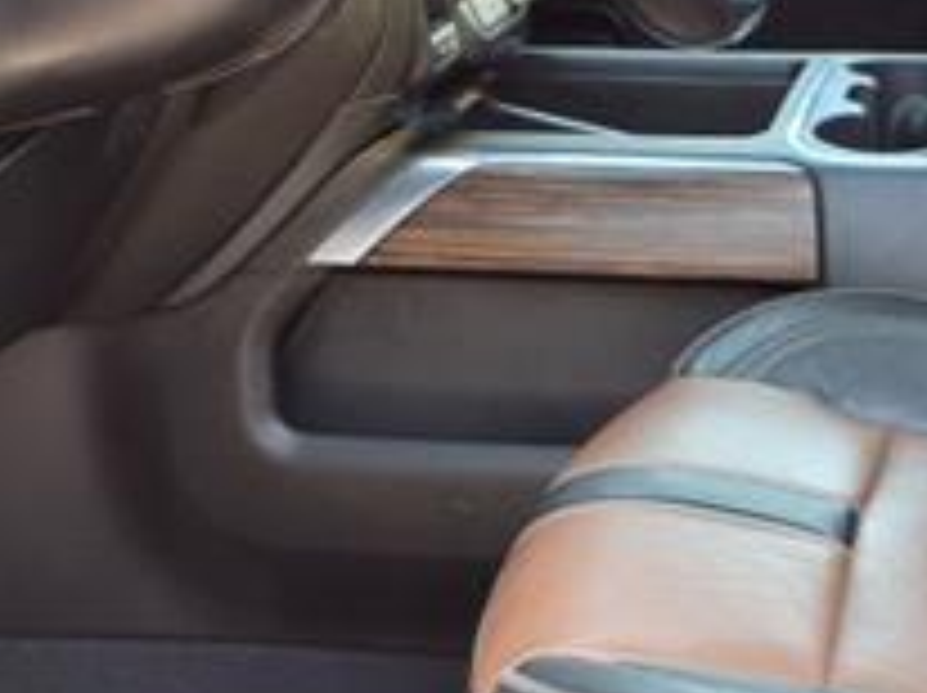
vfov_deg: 17.5
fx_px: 2247
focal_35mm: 84
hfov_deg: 23.0
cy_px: 490
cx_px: 716
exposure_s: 1/120
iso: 50
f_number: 1.9
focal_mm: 3.58
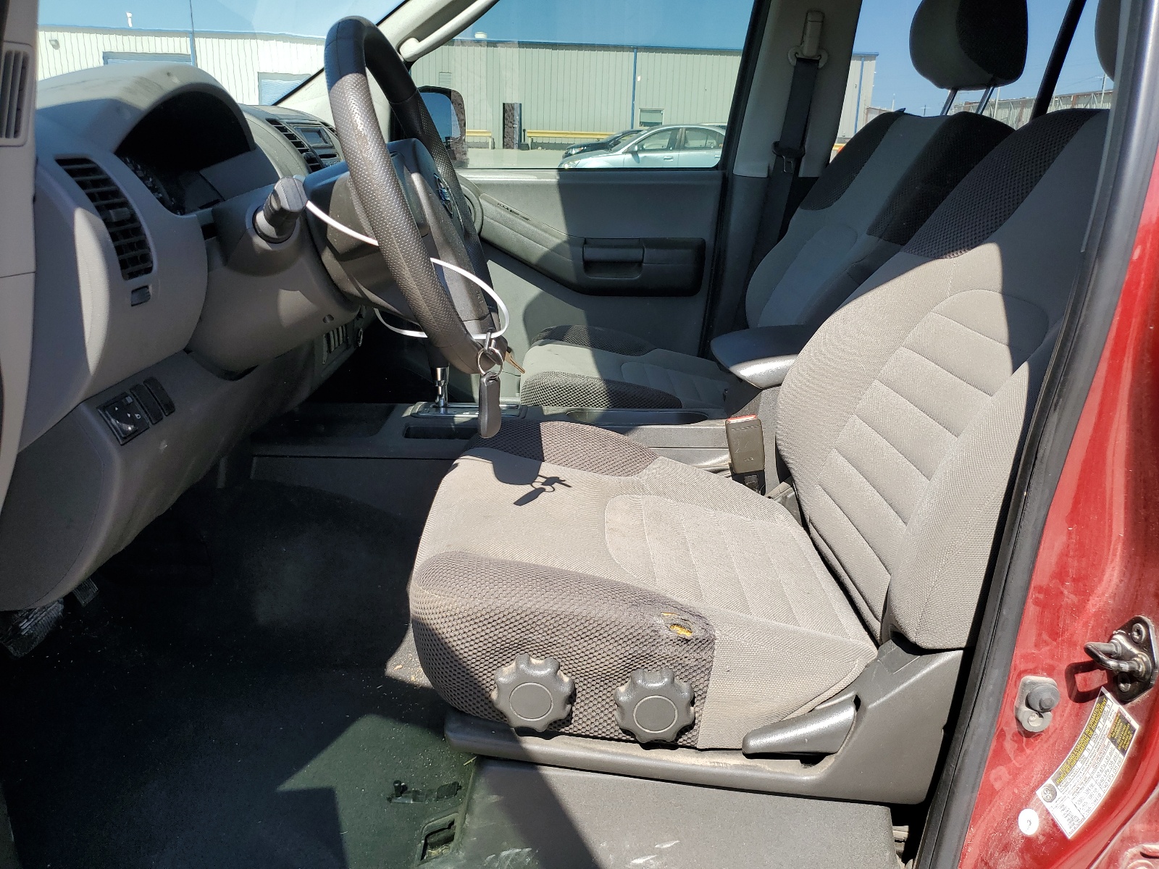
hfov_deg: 67.3
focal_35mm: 26
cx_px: 580
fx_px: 871
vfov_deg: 53.1
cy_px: 434
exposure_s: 1/1111
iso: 50
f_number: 1.5
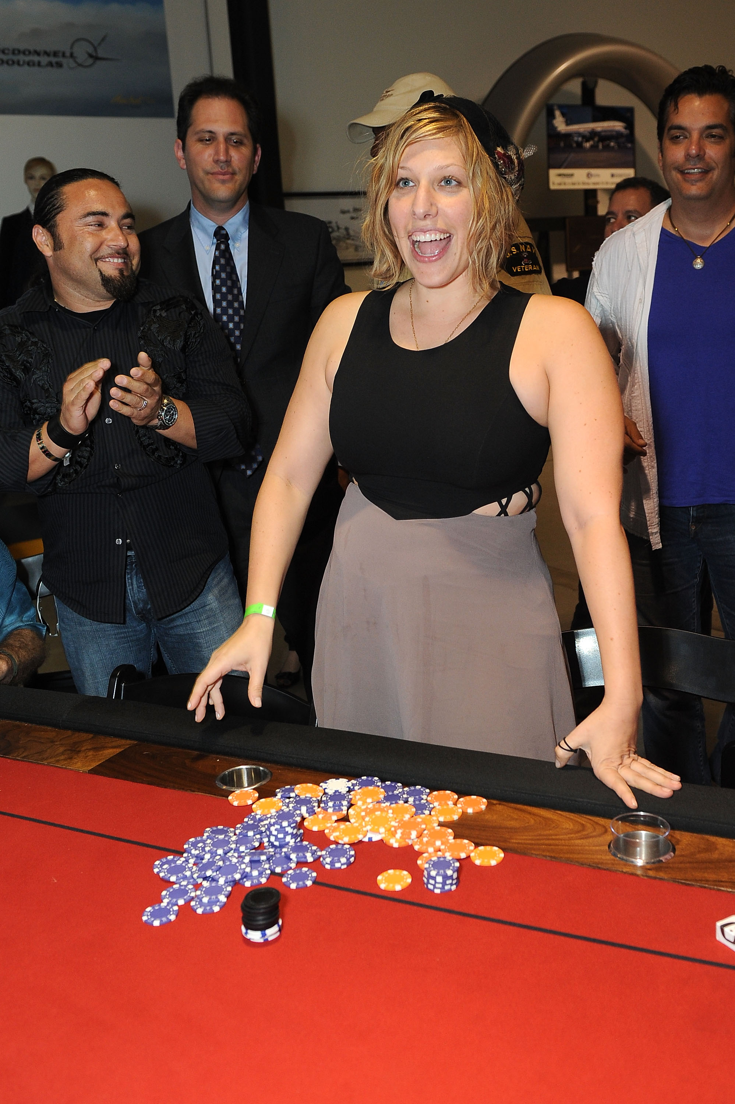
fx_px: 950
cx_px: 368
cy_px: 552
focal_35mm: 31
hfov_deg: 42.3
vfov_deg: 60.3
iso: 1250
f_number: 4.5
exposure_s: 1/200
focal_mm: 31
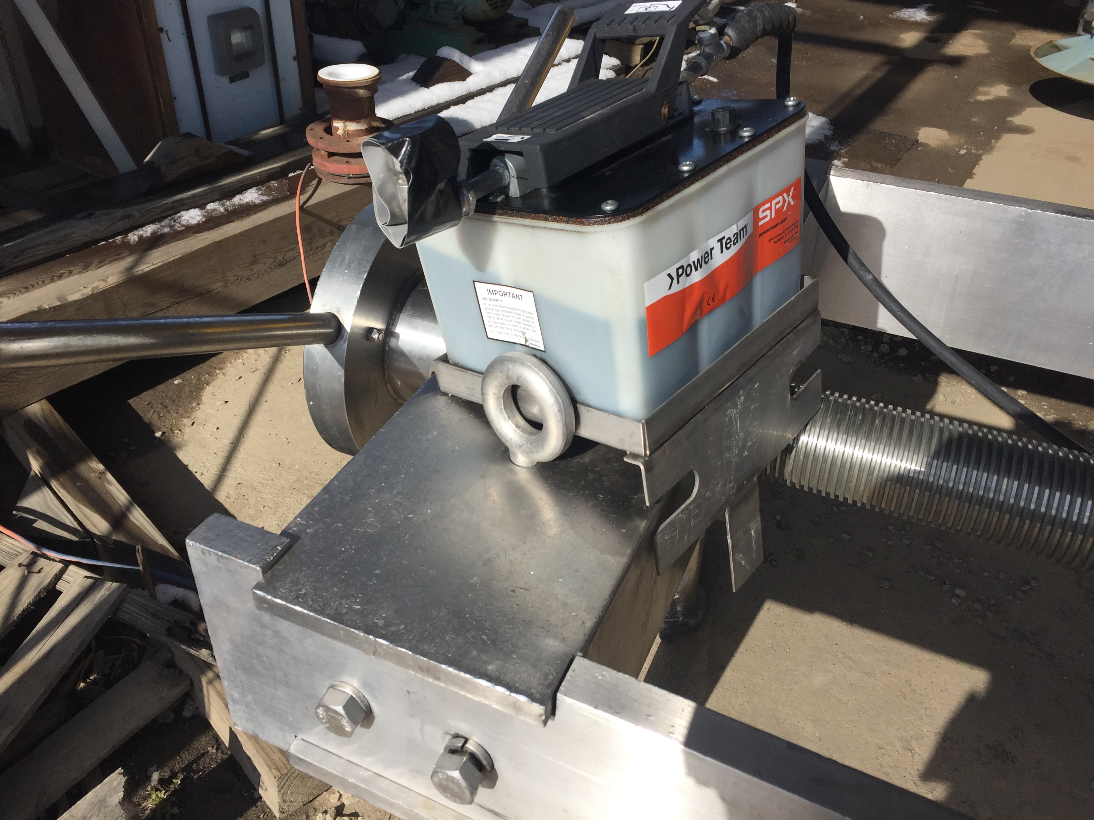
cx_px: 547
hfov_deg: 61.7
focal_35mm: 29
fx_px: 917
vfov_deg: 48.2
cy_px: 410
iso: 32
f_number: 2.2
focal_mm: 4.15
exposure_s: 1/2475
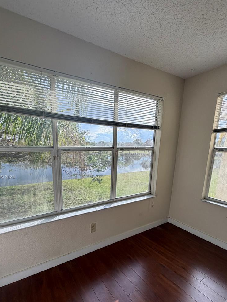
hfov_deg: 74.2
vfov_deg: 90.1
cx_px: 96
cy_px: 177
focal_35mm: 17
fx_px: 149
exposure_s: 1/502
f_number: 2.2
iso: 50
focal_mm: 2.22
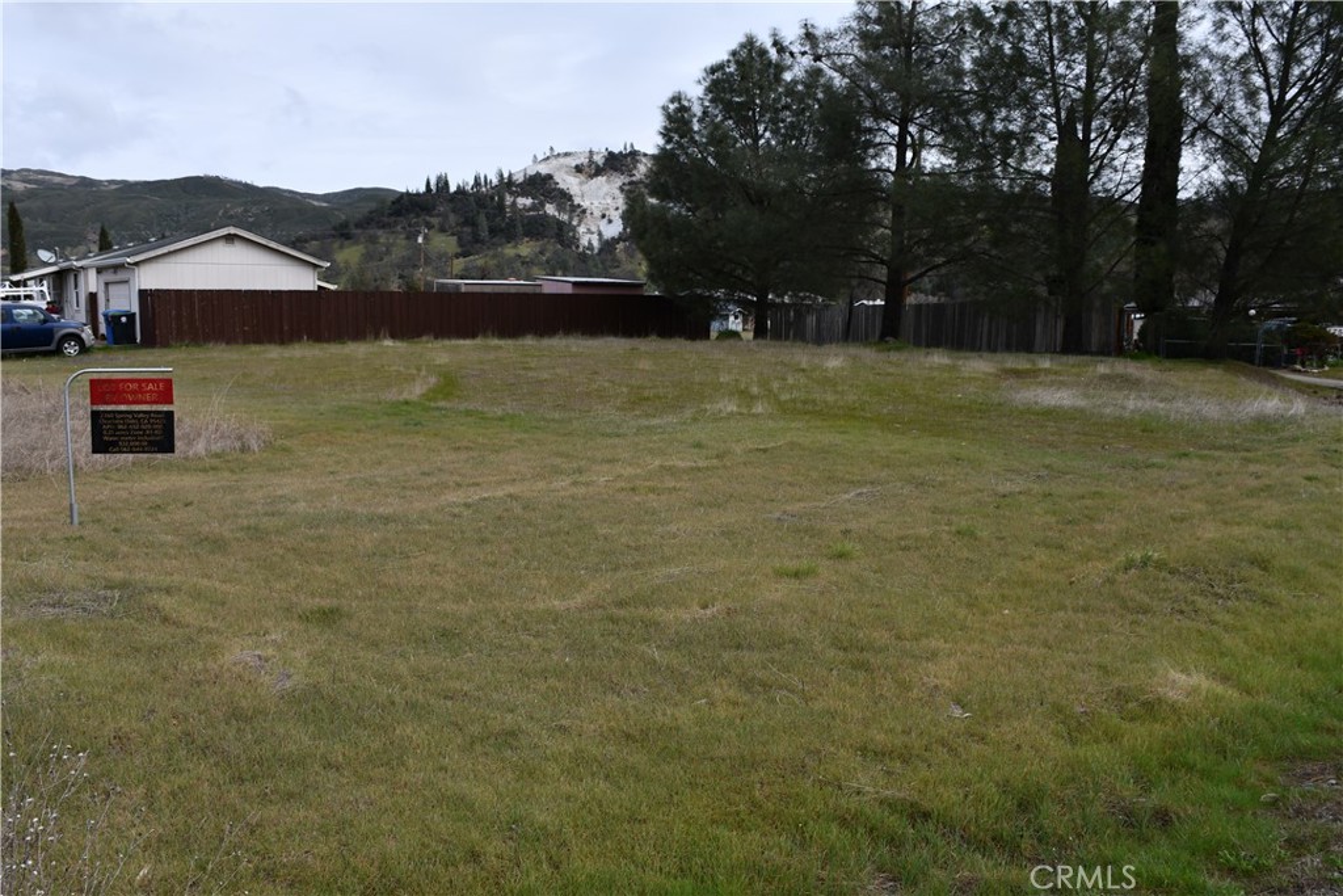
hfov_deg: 61.9
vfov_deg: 43.6
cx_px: 672
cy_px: 448
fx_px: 1119
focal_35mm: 30
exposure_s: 1/250
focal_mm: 20
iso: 125
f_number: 8
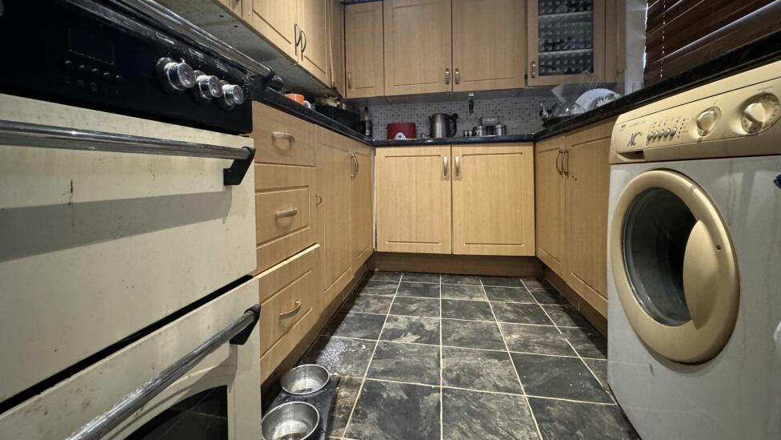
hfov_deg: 99.3
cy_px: 186
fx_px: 331
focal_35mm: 16
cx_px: 378
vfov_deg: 66.7
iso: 1000
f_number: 2.2
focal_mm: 2.22
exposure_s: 1/33
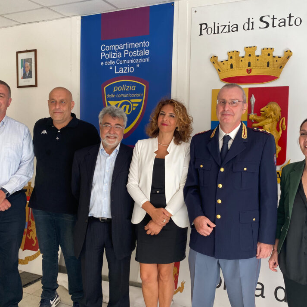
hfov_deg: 49.5
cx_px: 183
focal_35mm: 33
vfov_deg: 49.7
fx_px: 331
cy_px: 152
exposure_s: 1/100
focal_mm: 4.25
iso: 80
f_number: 1.8
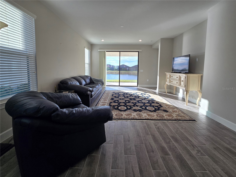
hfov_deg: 106.2
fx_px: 89
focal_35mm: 13
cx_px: 118
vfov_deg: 89.9
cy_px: 88
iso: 50
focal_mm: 2.2
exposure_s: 1/294
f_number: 2.2
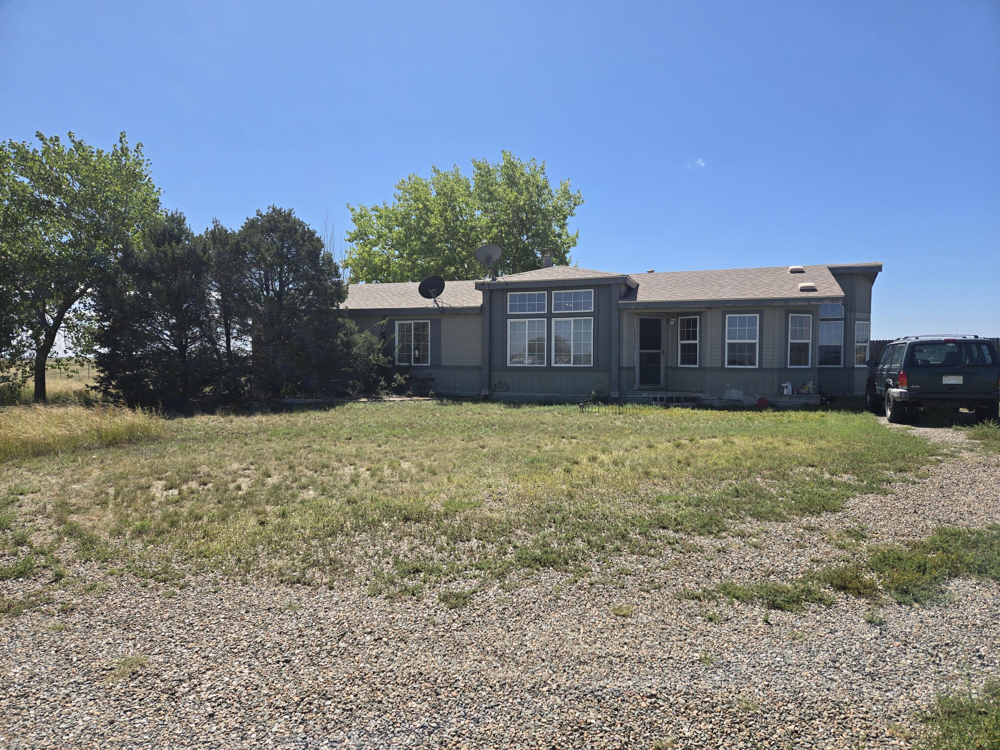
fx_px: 664
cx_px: 500
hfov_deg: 73.9
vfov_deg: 58.9
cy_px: 375
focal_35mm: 23
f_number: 1.8
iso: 25
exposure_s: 1/2016
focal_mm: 5.4
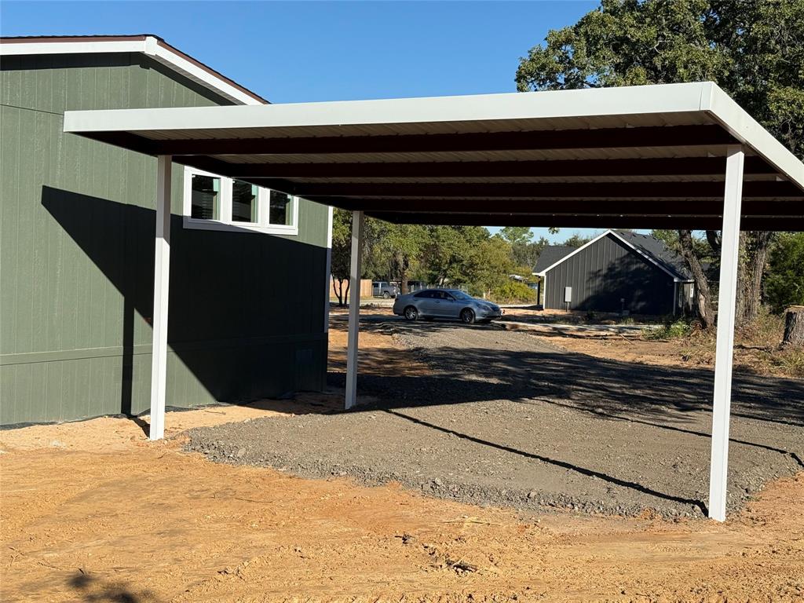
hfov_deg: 39.7
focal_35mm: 48
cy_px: 302
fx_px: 1115
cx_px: 402
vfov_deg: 30.3
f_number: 1.78
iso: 80
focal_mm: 6.76
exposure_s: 1/6024
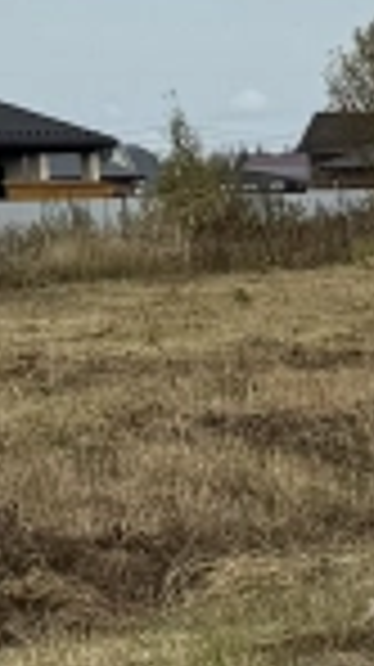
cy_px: 520
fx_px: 3905
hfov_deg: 4.9
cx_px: 1559
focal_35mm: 221
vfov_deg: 9.7
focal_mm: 6.76
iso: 80
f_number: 1.78
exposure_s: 1/4049
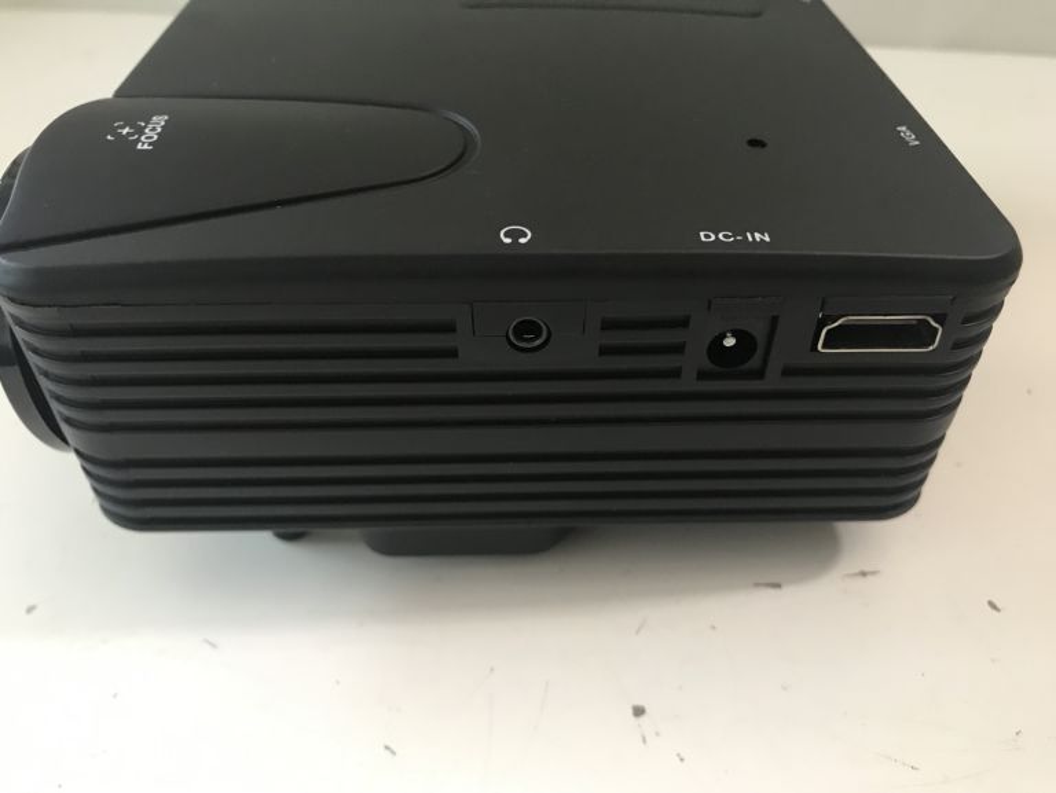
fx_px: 855
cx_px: 528
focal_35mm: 28
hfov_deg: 63.4
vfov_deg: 49.8
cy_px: 396
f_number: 1.8
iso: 100
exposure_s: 1/11
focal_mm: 3.99
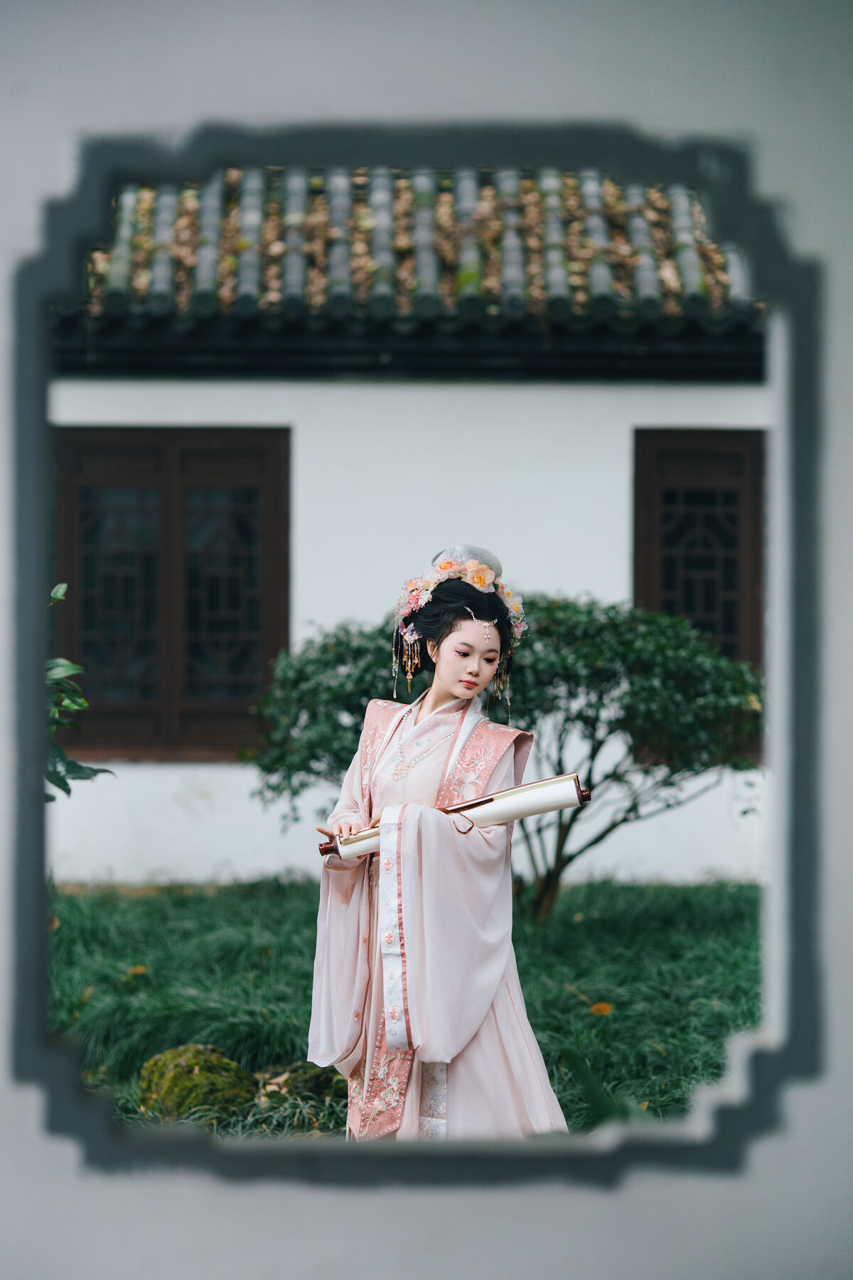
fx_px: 4762
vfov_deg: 15.3
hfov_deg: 10.2
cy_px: 640
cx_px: 426
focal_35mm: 134
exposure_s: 1/500
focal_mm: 135
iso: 1000
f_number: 2.2
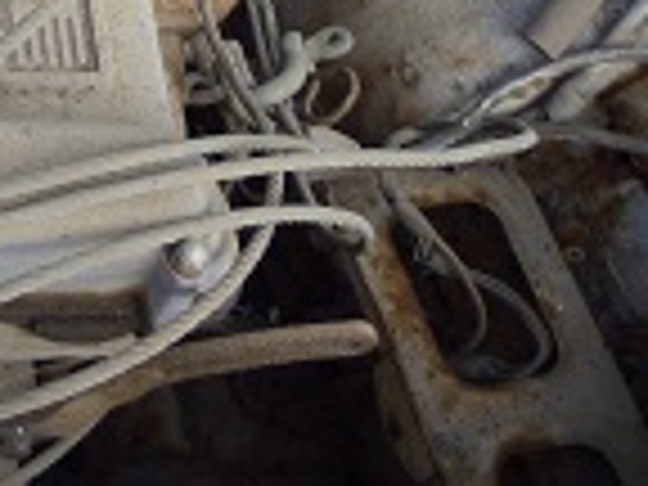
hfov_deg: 21.9
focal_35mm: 78
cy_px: -180
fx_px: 1460
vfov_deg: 17.5
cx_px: -248
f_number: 3.1
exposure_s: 1/200
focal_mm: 5
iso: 100
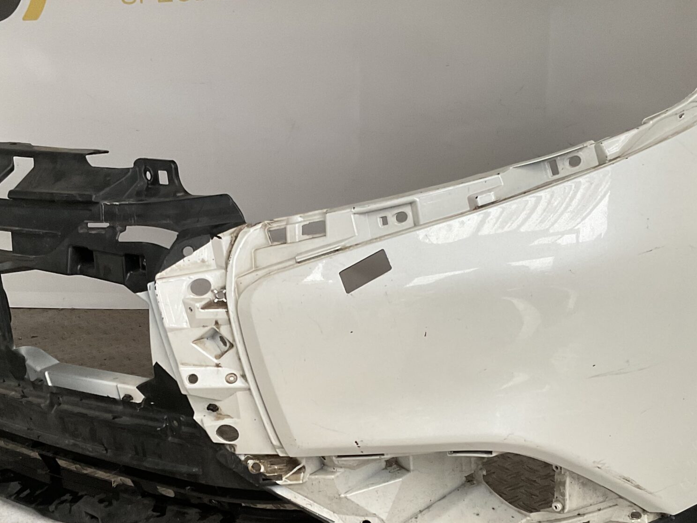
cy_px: 368
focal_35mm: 50
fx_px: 1007
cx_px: 337
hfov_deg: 38.2
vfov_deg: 28.8
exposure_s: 1/50
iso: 100
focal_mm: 3
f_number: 1.8
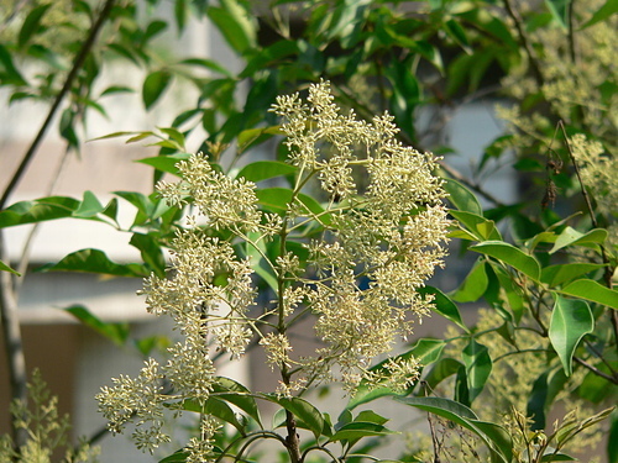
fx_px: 4285
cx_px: 309
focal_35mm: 240
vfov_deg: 6.2
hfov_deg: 8.2
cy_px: 232
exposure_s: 1/500
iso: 80
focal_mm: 39.9
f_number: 4
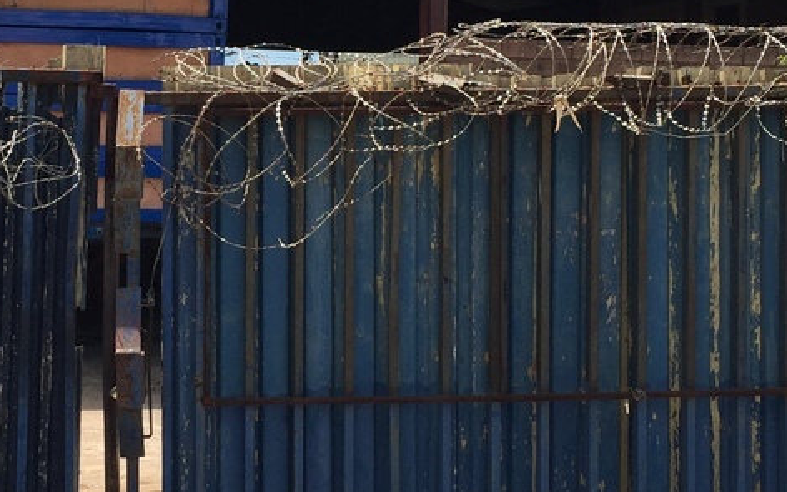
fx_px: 1674
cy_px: 115
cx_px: 230
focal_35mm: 78
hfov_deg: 26.2
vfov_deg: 16.6
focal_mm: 4.15
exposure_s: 1/1883
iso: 32
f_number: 2.2
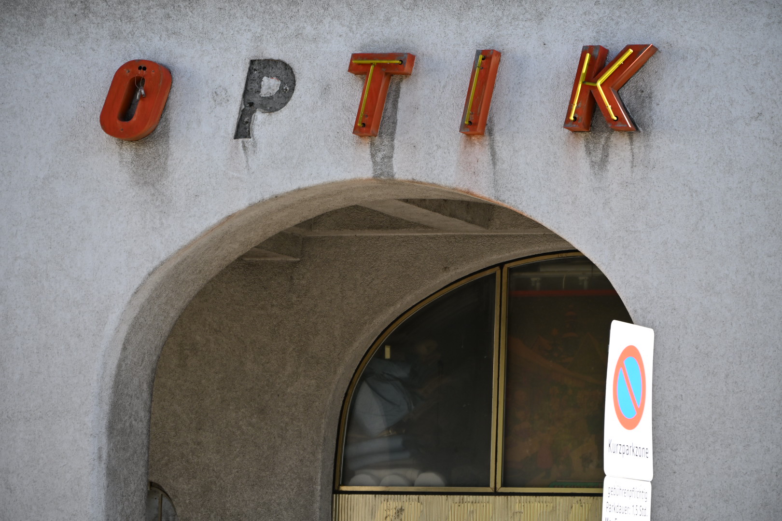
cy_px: 260
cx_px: 391
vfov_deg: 7.3
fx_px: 4073
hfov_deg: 11.0
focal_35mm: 188
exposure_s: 1/250
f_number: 6
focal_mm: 125
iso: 180
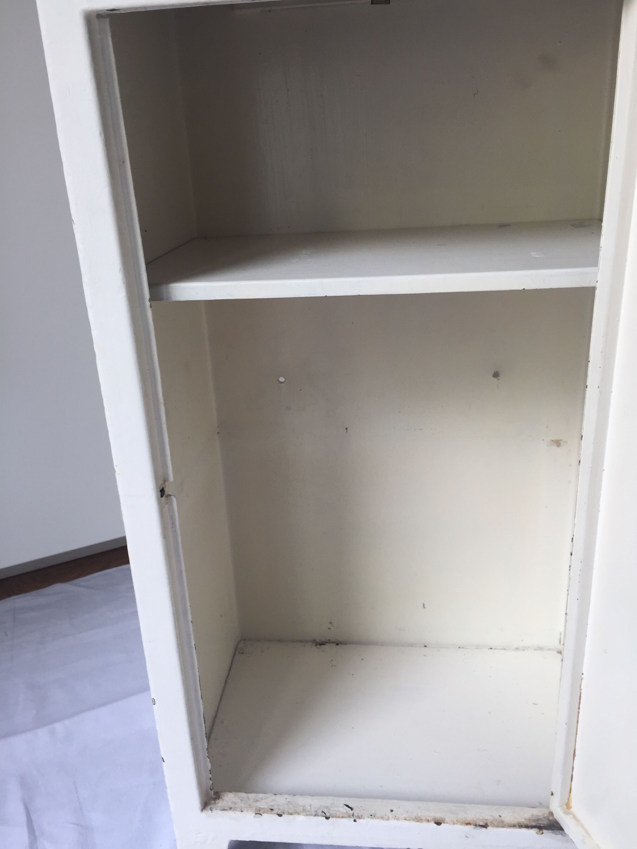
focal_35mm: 29
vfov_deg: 61.7
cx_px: 318
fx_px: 712
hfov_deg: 48.2
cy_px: 424
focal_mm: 4.15
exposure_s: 1/100
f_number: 2.2
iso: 40
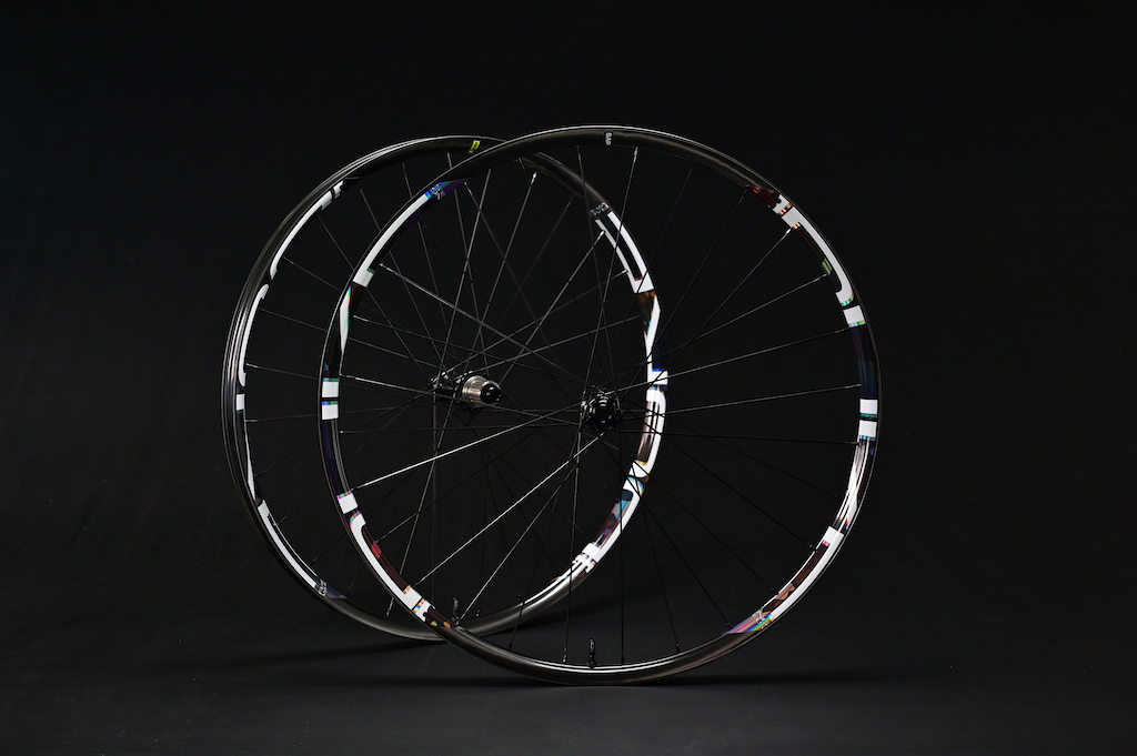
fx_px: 1483
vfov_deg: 28.6
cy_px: 378
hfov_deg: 41.9
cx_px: 568
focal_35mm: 47
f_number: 5
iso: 800
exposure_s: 1/100
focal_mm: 47
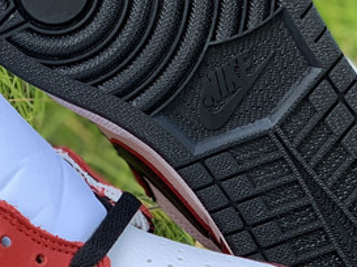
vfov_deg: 9.1
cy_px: 134
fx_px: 1669
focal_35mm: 162
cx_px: 1
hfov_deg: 12.1
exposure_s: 1/122
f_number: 2.4
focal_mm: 6
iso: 40
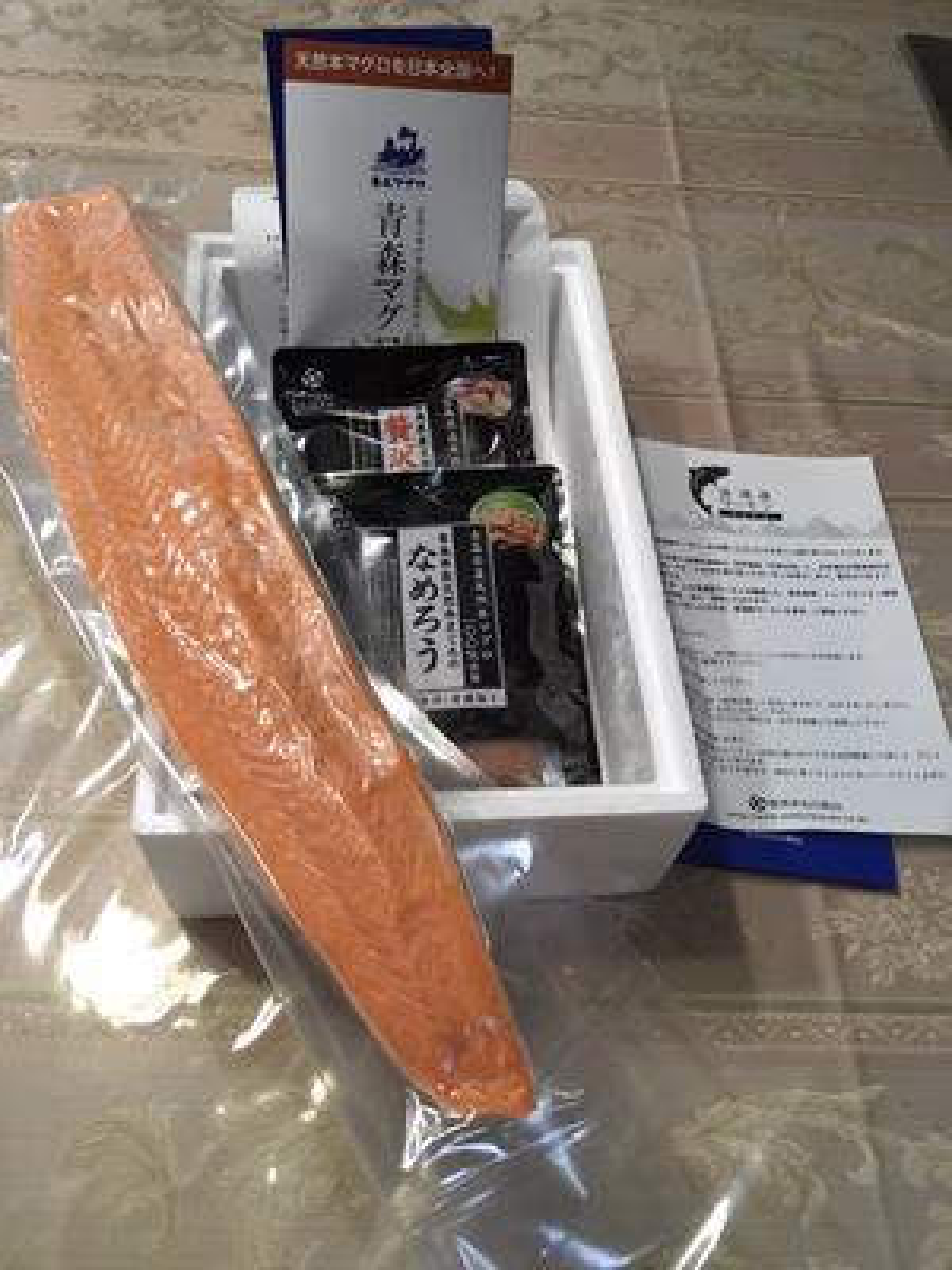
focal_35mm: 29
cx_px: 476
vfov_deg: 61.7
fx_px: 1063
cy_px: 635
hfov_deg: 48.2
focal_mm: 4.15
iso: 100
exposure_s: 1/30
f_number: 2.2
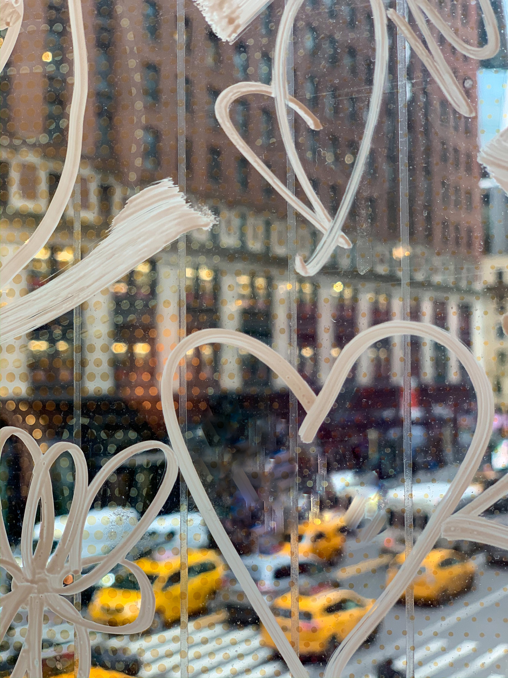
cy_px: 339
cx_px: 254
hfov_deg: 28.0
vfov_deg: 36.8
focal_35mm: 52
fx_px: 1017
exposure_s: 1/122
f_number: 2.4
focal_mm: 6
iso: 80
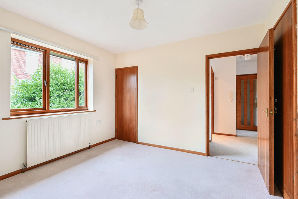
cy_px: 100
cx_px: 149
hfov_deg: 96.7
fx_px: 132
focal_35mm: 16
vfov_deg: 73.8
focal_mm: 16
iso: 320
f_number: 8
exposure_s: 1/5
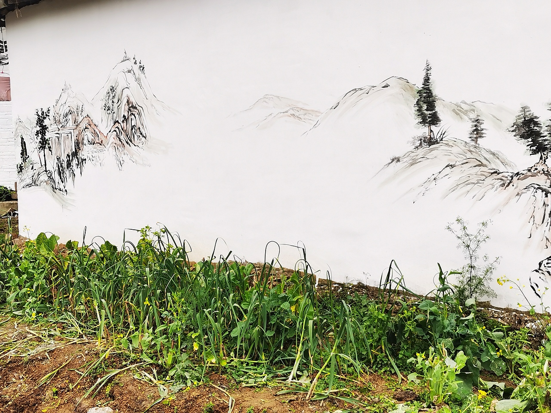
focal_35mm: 41
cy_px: 206
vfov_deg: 35.1
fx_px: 653
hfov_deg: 45.8
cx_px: 276
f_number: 1.8
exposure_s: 1/386
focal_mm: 5.58
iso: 50
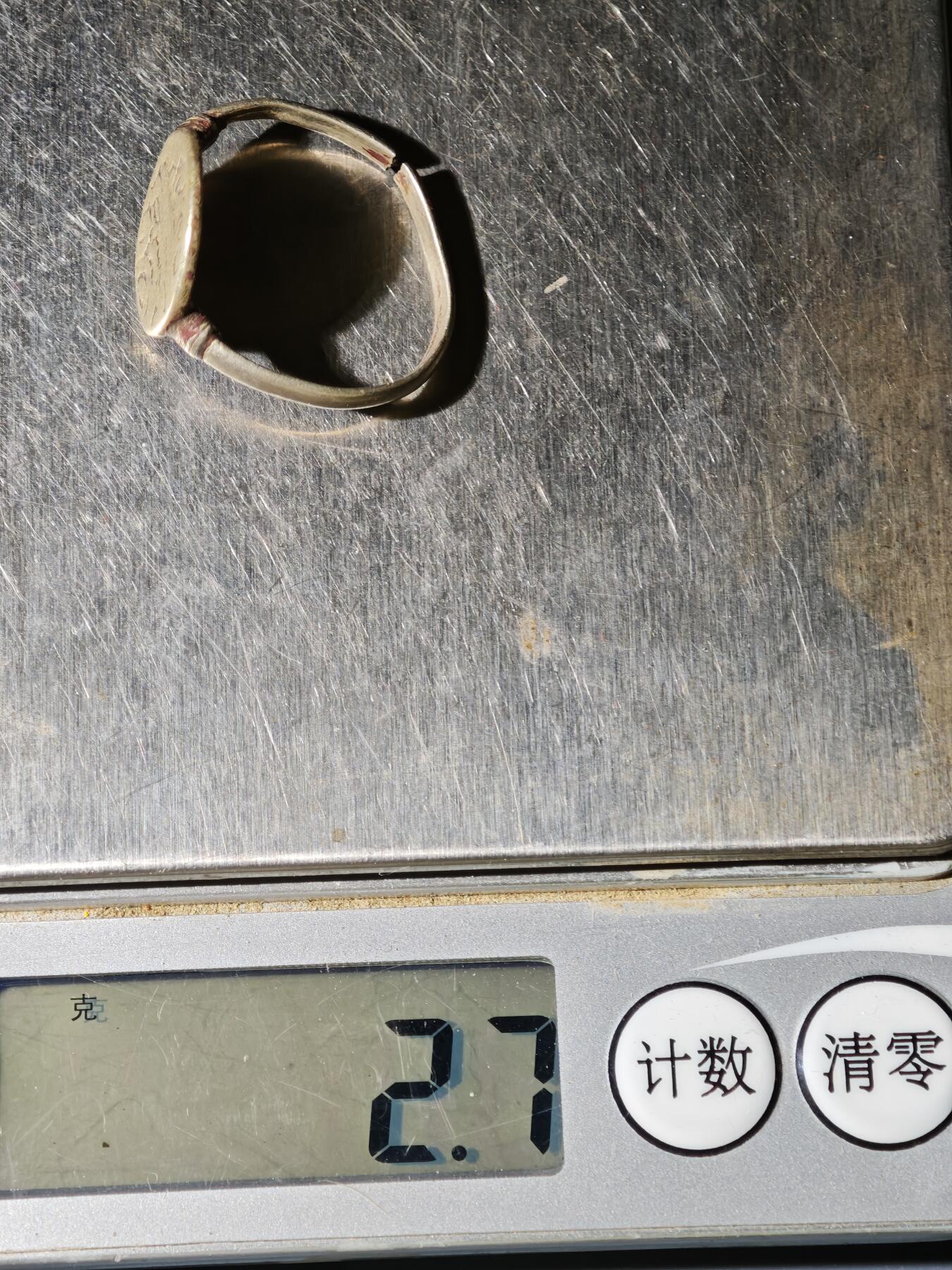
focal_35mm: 96
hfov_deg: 15.4
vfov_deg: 20.4
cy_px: 635
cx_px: 476
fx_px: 3520
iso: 200
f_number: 2
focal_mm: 9
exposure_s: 1/100
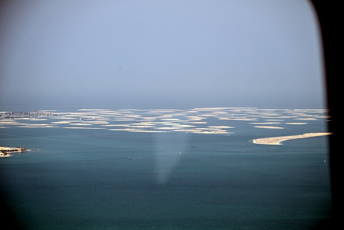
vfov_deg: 13.4
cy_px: 115
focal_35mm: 102
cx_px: 172
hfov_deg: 20.0
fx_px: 975
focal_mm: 102
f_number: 5.6
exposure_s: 1/500
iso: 100
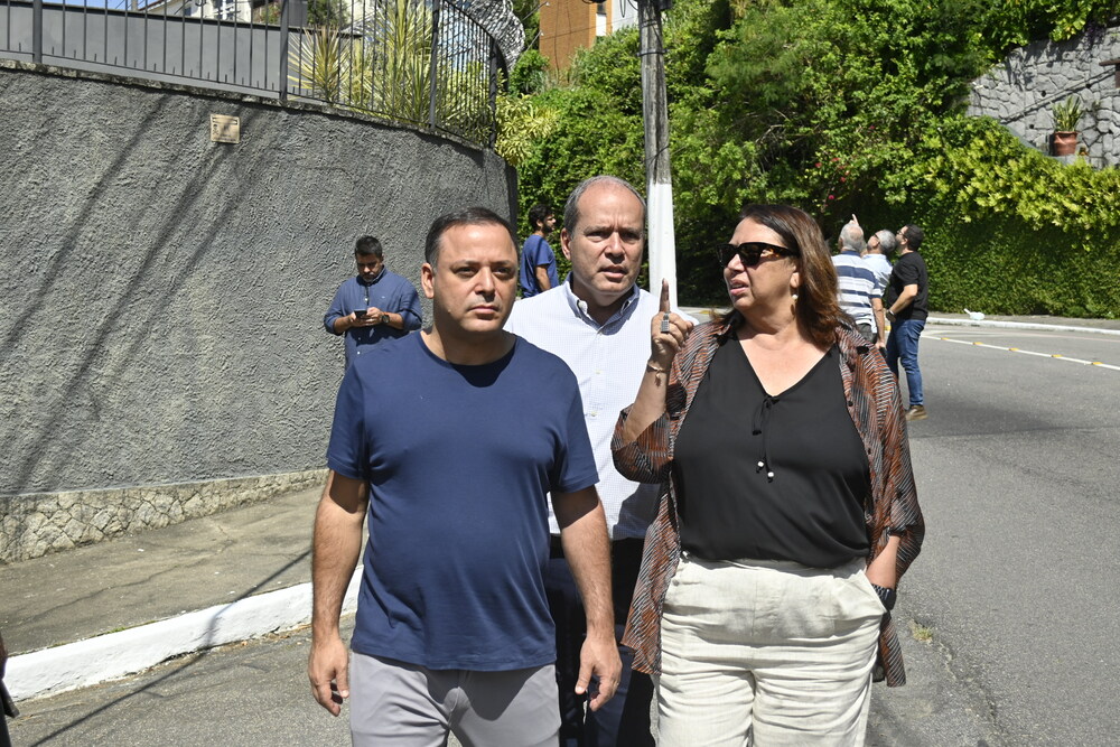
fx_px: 1493
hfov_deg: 41.1
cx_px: 560
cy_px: 374
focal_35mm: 48
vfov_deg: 28.1
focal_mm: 32
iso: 180
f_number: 5.6
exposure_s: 1/1250
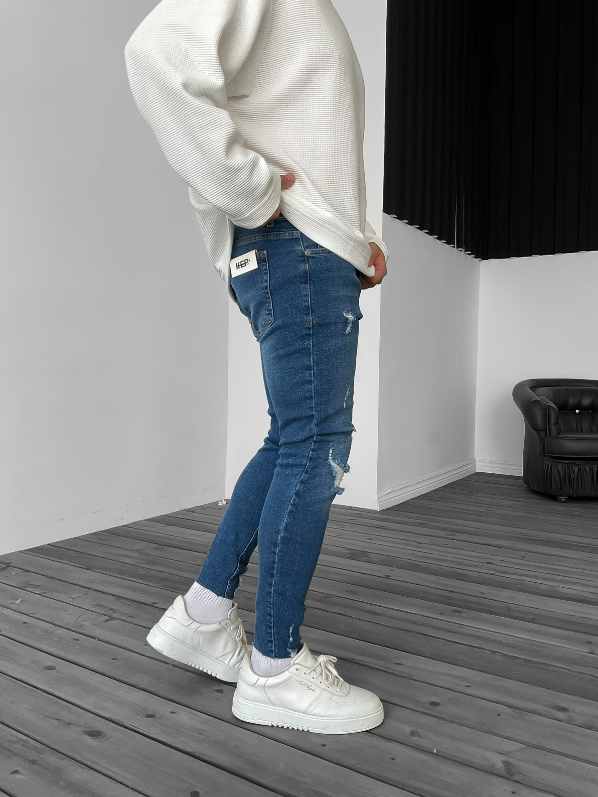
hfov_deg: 48.2
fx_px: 668
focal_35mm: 29
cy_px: 398
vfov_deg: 61.7
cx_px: 299
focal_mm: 3
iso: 25
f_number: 1.8
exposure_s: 1/120
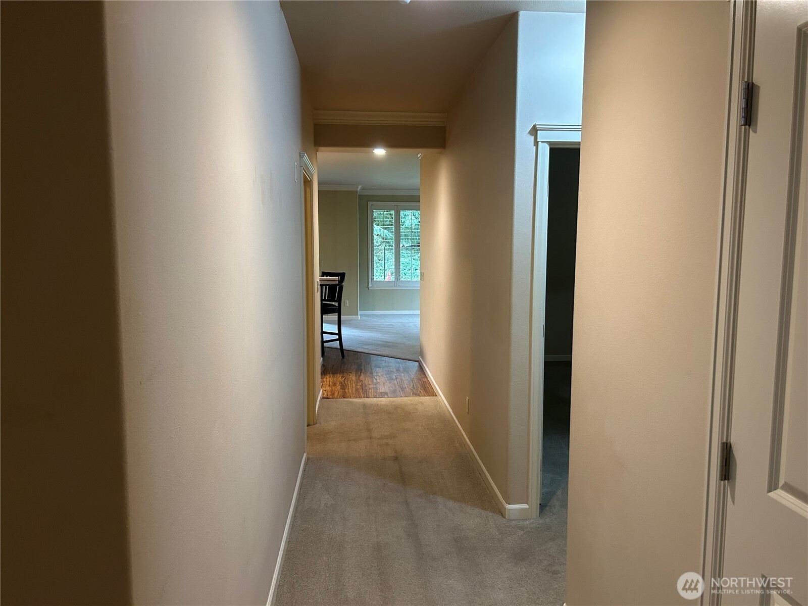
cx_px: 404
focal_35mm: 26
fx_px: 607
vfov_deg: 53.1
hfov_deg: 67.3
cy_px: 303
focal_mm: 5.7
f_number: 1.5
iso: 250
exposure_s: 1/60
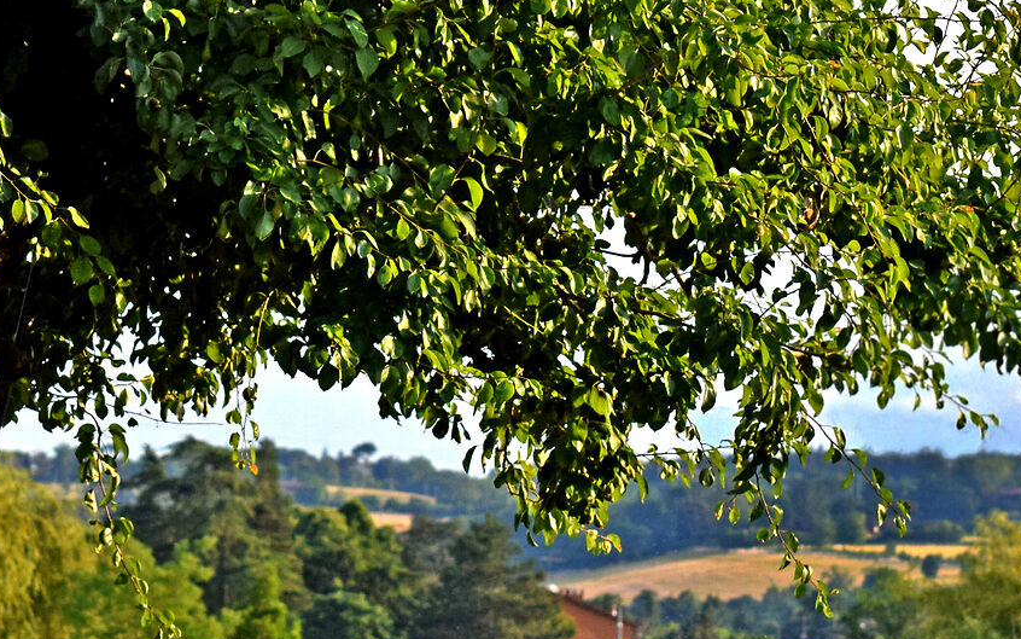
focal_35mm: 373
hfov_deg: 5.6
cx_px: 428
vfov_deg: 3.5
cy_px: 789
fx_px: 10380
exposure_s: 1/640
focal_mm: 86
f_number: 10
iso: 400
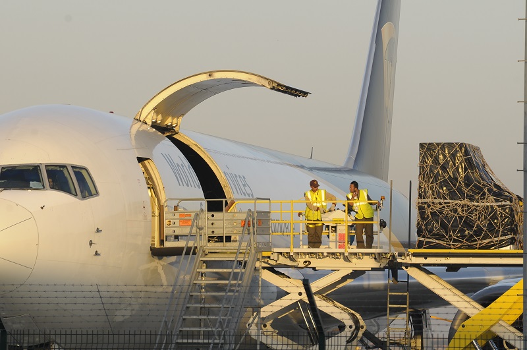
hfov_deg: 6.9
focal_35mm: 300
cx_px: 264
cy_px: 175
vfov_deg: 4.6
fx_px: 4385
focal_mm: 200
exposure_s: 1/160
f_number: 8
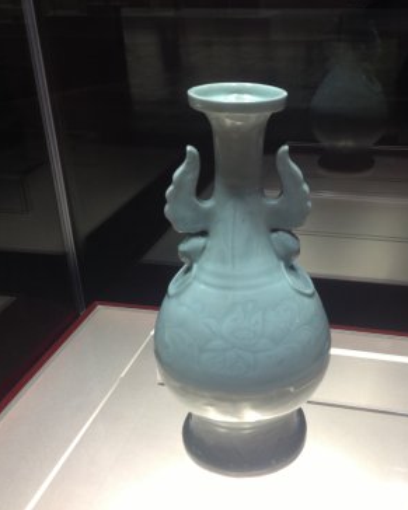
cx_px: 273
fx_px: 695
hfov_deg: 32.5
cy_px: 254
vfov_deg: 40.3
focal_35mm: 46
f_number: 2.4
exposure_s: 1/20
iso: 100
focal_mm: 4.28
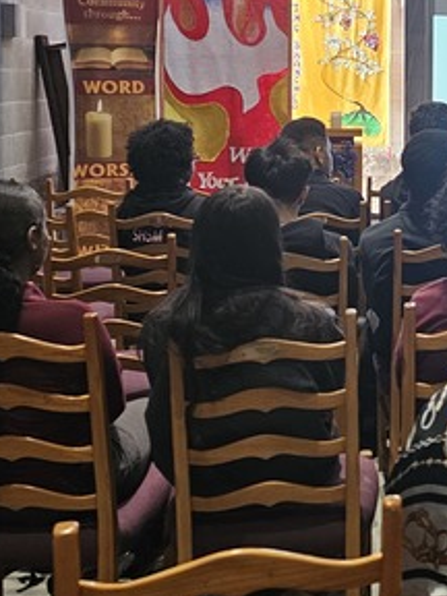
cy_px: 155
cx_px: 507
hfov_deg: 21.6
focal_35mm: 64
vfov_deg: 29.8
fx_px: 1102
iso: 400
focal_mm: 6.3
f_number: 1.7
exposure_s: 1/120
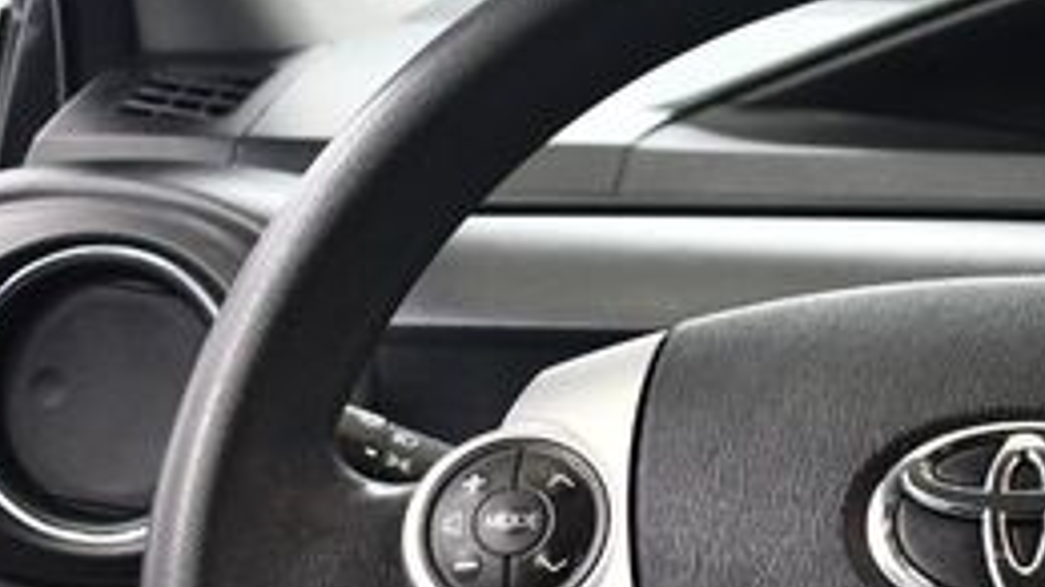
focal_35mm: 93
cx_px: 1041
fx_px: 2576
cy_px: 581
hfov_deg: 22.1
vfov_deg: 12.8
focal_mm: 18
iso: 2000
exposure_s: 1/125
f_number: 3.5
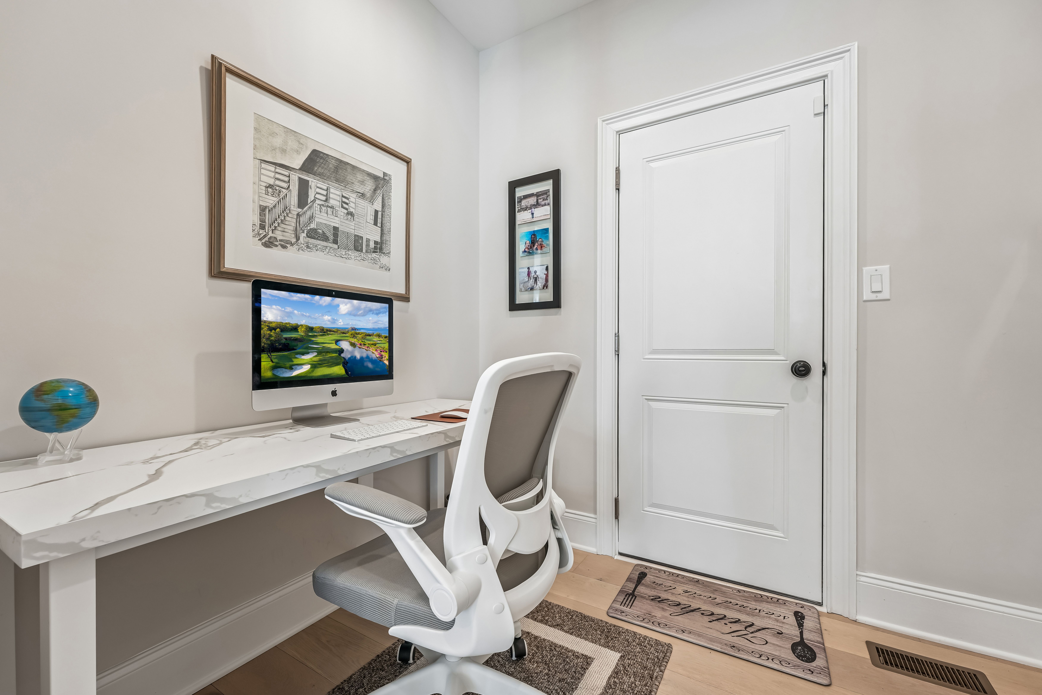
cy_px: 348
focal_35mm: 14
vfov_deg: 81.2
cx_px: 521
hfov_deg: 104.3
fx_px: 405
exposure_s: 1/4
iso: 100
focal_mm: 14
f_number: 8
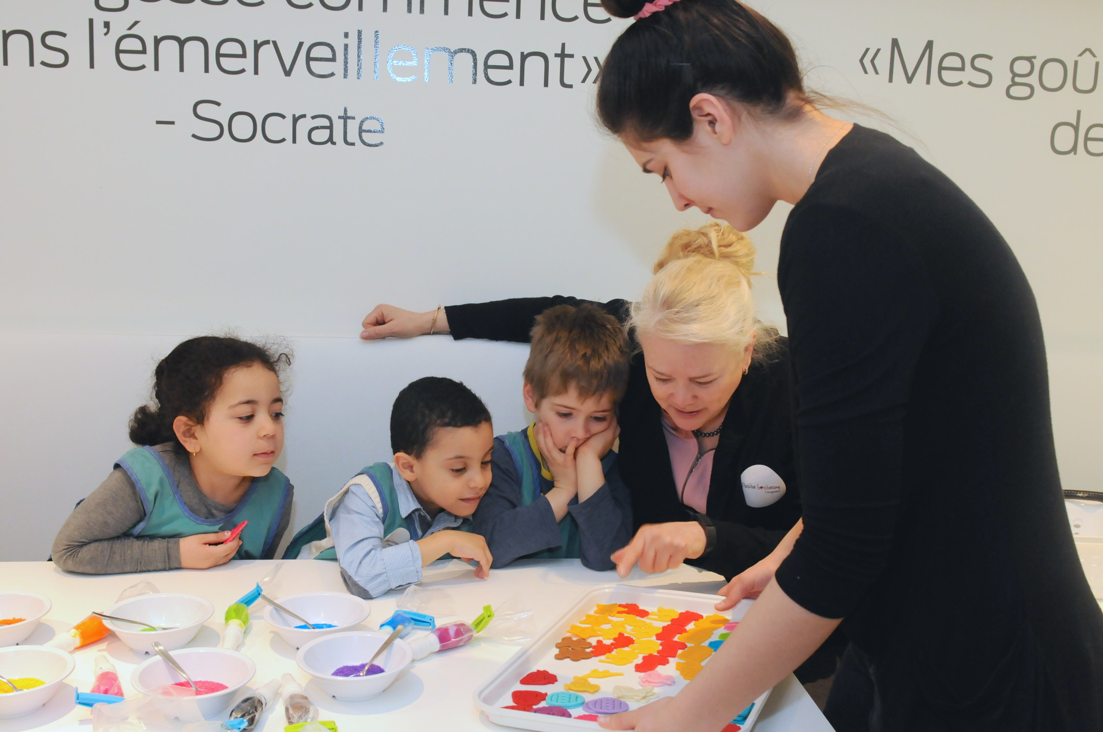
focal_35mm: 39
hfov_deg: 49.6
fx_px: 1193
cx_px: 552
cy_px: 366
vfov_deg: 34.1
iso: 1250
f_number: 5.6
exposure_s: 1/80
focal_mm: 26
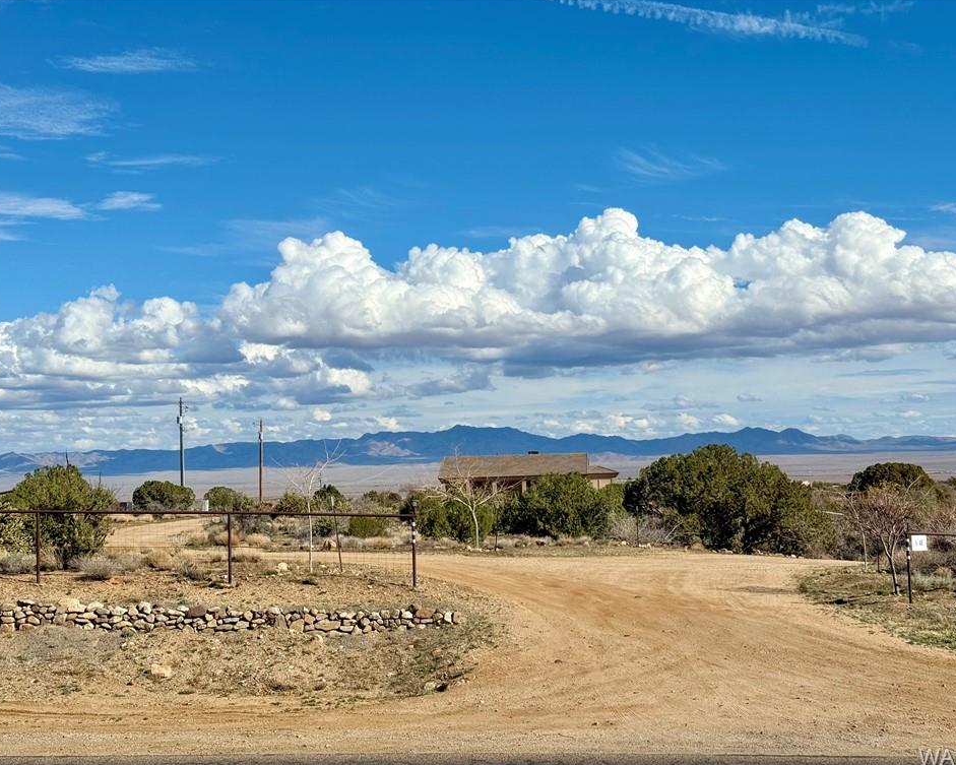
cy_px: 384
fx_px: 1443
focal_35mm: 51
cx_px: 505
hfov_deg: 36.6
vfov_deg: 29.7
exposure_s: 1/11364
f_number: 1.78
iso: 64
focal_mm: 6.76
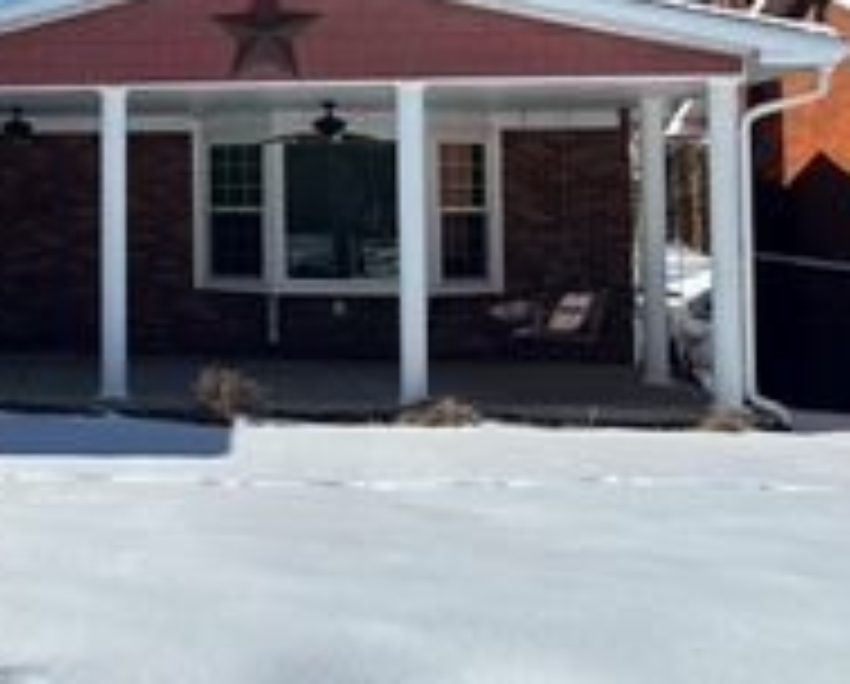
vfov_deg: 22.5
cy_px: 124
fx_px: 1689
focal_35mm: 67
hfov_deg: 25.7
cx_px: -130
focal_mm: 5.96
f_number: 1.6
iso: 50
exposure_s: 1/3650
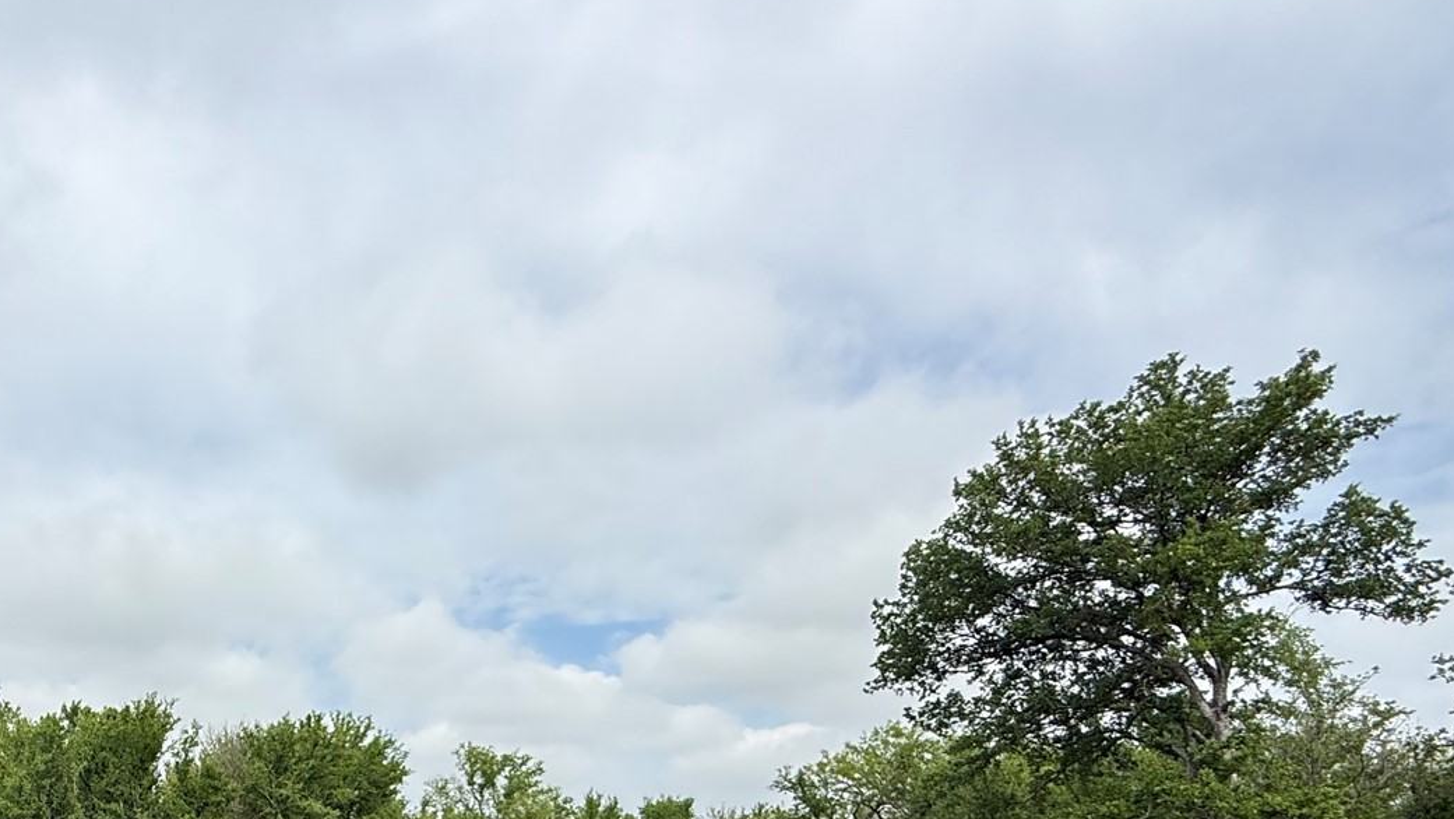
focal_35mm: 30
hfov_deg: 58.4
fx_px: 1157
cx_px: 254
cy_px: 897
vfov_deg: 33.9
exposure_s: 1/2165
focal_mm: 2.22
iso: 50
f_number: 2.2
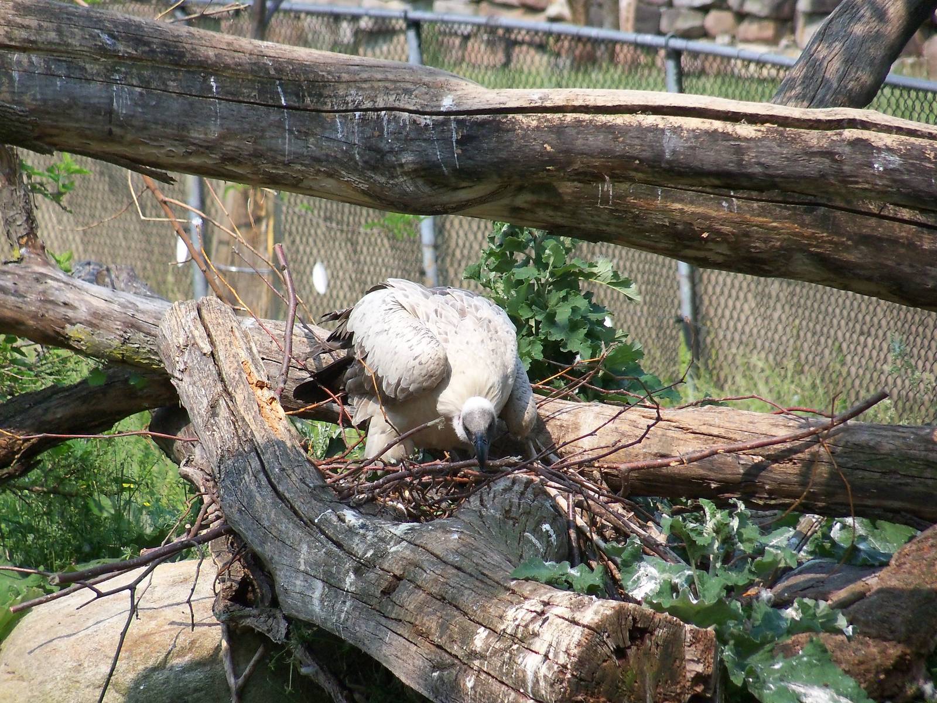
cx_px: 468
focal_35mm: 350
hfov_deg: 5.7
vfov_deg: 4.2
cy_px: 352
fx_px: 9474
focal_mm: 62
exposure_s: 1/800
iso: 200
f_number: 4.8
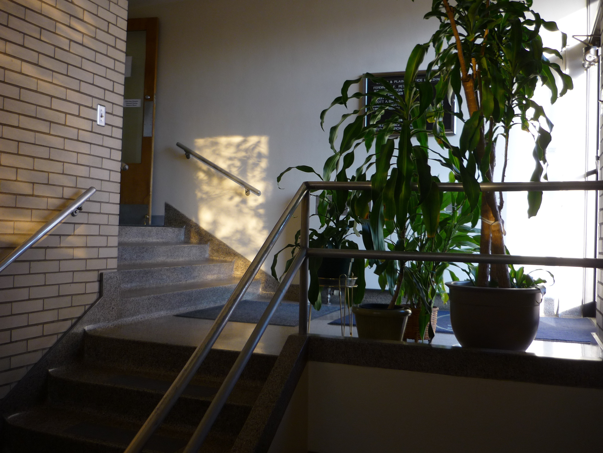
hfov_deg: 55.4
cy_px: 226
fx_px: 575
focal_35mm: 33
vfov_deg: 42.9
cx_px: 302
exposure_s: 1/40
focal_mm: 5.5
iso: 100
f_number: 2.8
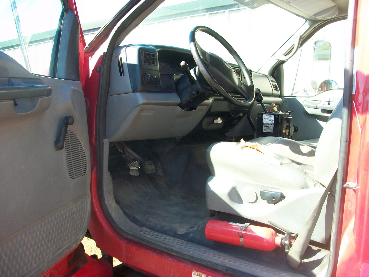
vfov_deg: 41.8
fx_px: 362
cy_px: 138
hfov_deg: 54.0
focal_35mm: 34
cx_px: 184
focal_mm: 5.7
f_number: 2.8
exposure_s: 1/160
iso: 80
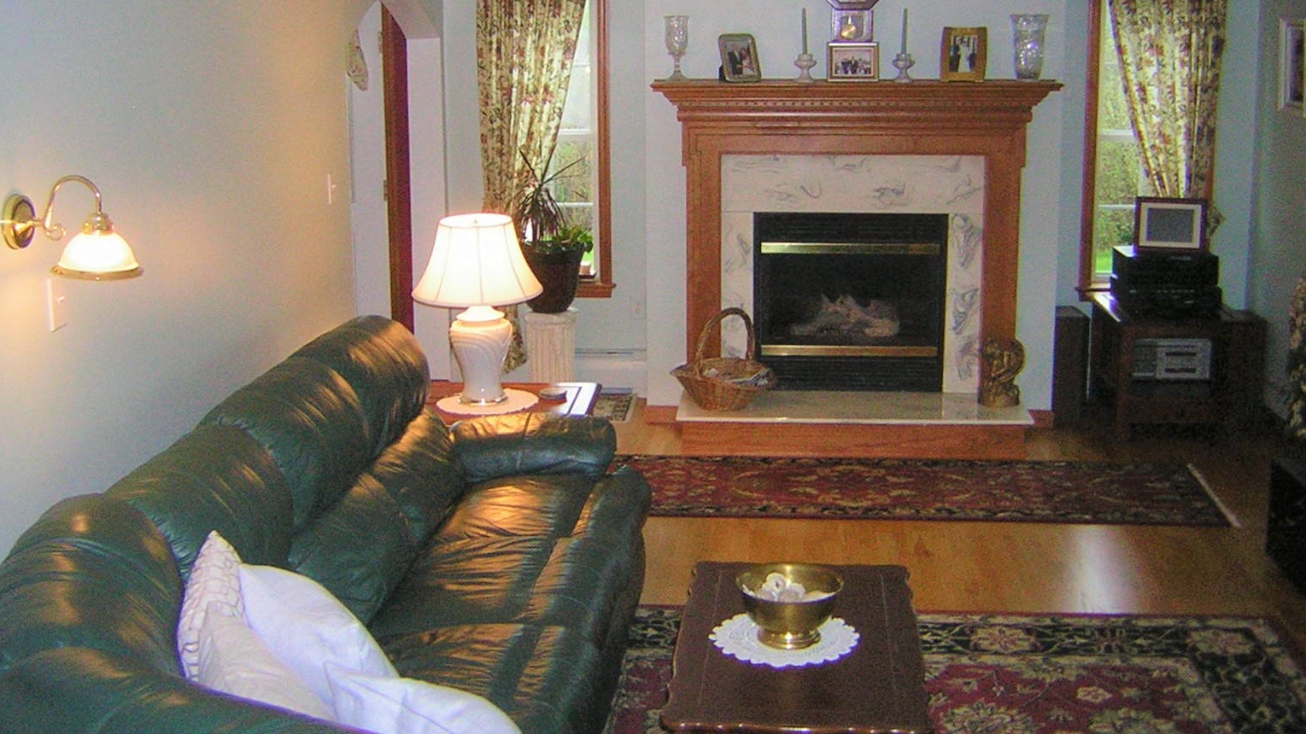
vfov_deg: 29.5
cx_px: 662
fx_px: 1385
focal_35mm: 40
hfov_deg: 50.5
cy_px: 243
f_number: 2.6
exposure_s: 1/60.1
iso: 133
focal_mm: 4.7
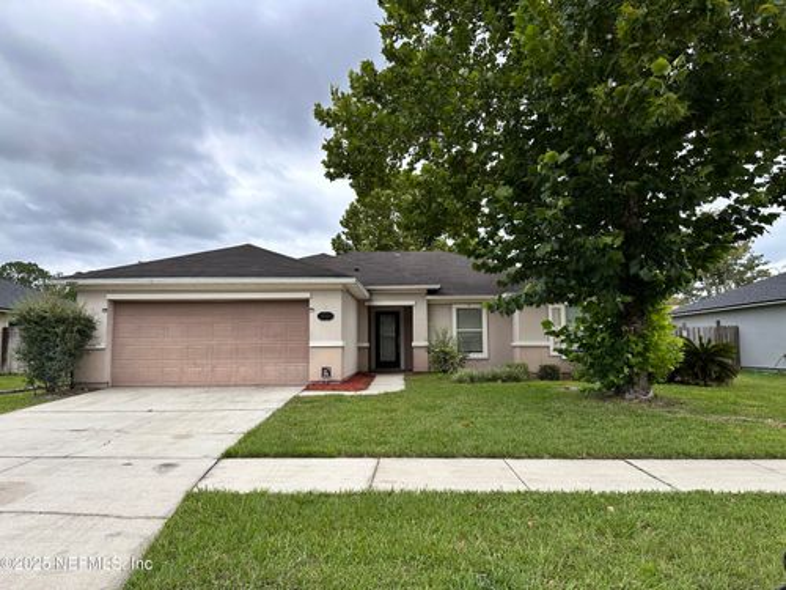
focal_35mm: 24
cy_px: 295
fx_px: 545
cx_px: 393
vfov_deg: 56.8
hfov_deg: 71.6
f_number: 1.78
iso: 80
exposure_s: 1/1949
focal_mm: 6.86
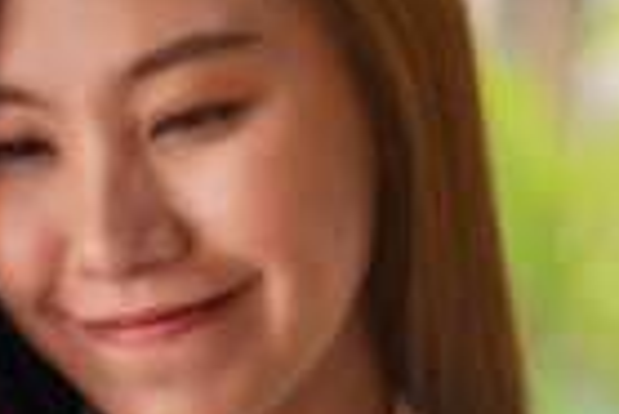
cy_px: 601
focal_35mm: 370
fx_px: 6368
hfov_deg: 5.6
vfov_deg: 3.7
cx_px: 592
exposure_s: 1/350
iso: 200
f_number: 1.2
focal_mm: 56
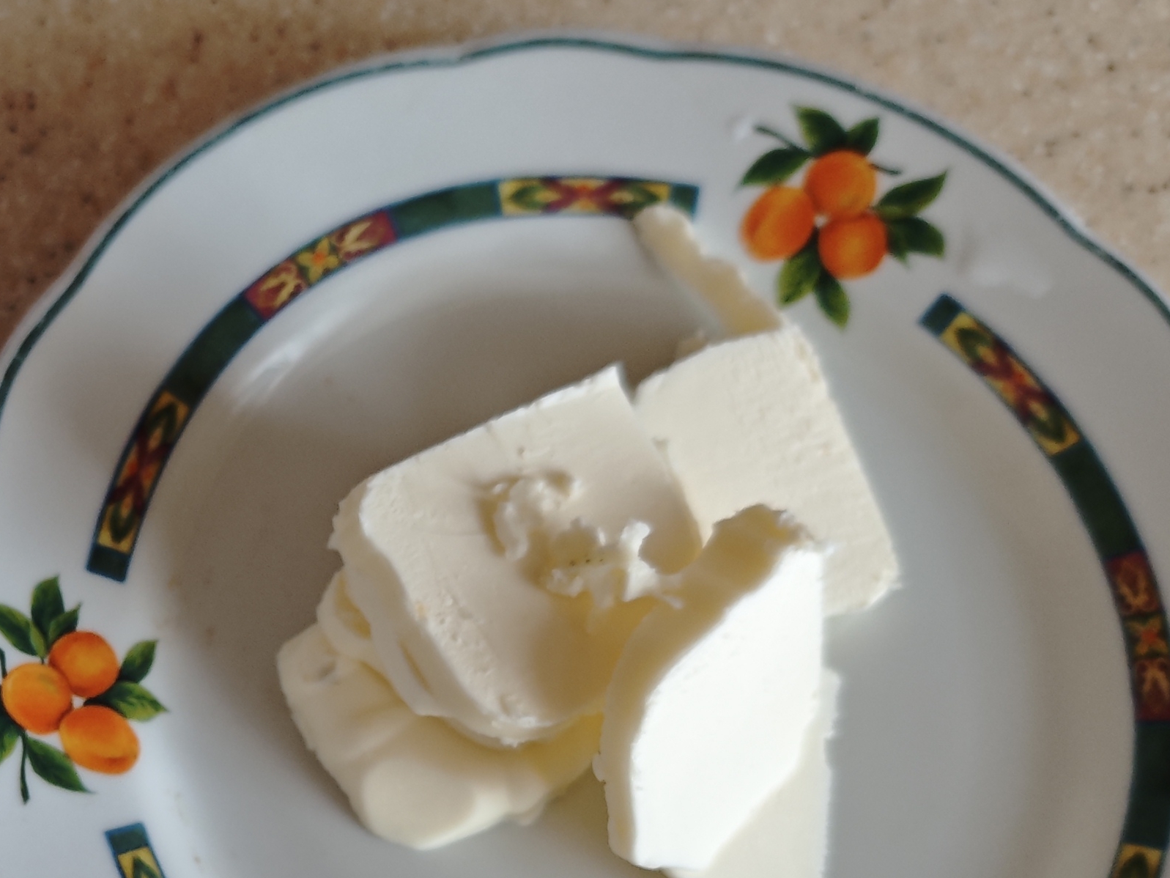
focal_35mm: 59
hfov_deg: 31.1
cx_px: 96
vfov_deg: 23.9
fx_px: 1994
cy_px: 835
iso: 800
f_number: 1.62
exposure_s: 1/36.9
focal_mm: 6.55
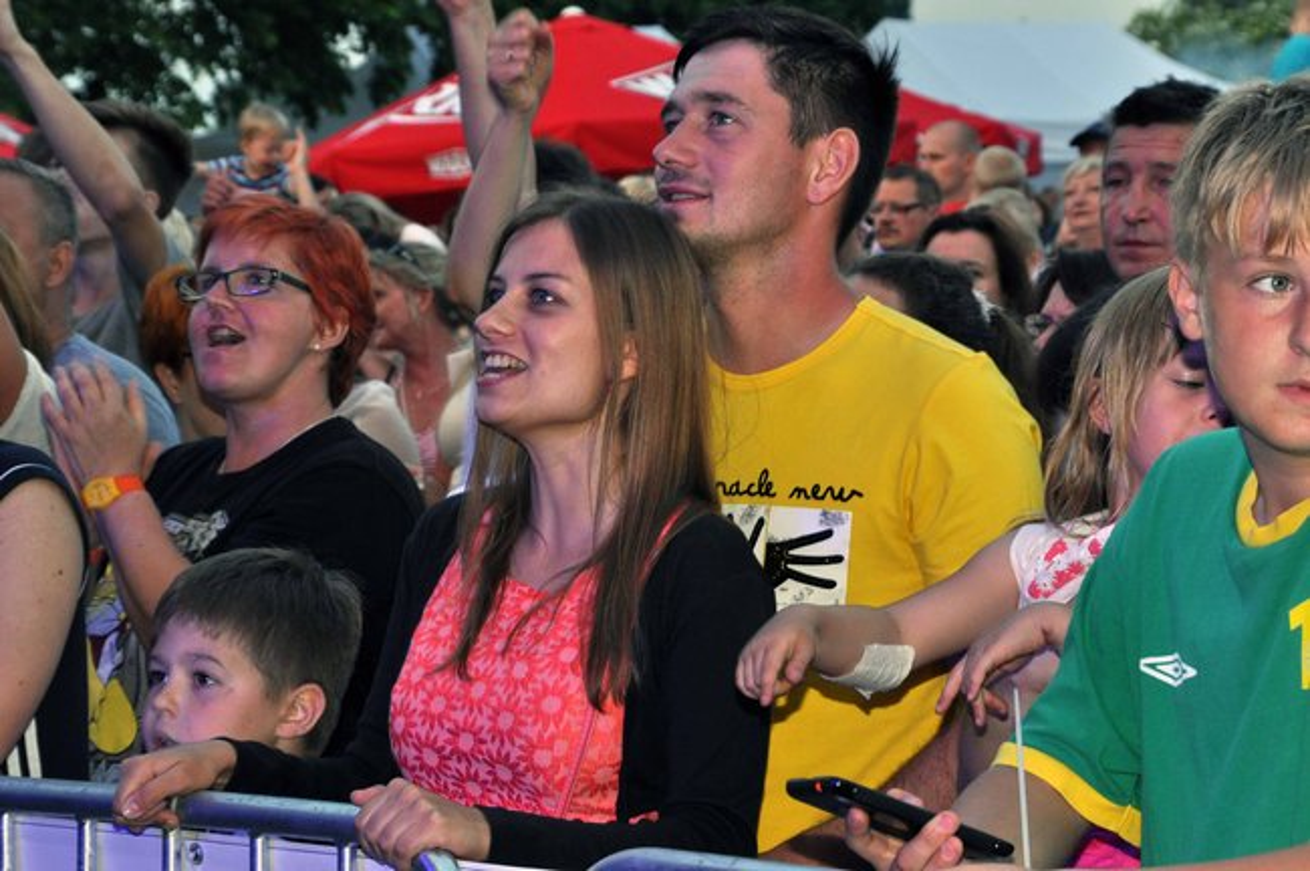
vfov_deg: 11.4
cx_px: 655
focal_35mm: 120
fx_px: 4362
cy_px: 436
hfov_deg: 17.1
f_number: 13
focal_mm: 80
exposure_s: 1/60
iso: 640
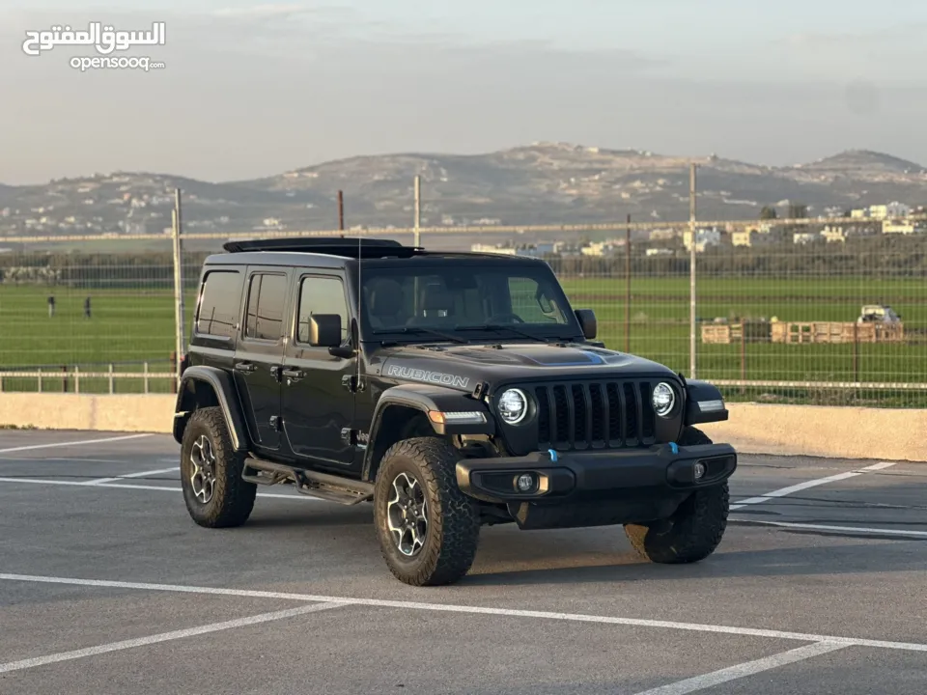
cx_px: 464
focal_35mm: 77
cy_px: 348
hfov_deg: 25.3
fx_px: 2062
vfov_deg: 19.1
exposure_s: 1/121
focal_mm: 9
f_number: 2.8
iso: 32
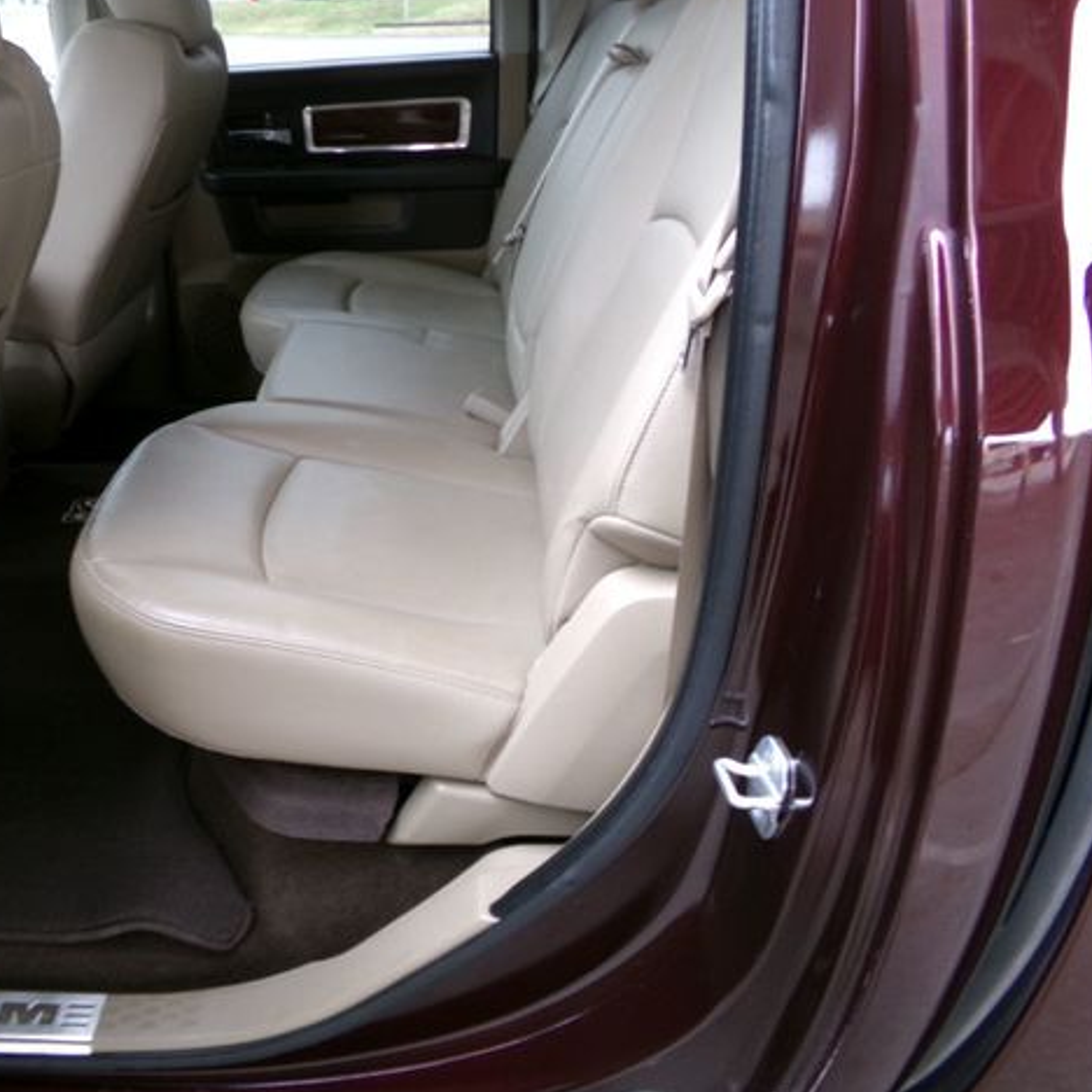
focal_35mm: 29
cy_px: 539
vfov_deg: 55.6
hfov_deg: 54.7
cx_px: 378
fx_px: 1035
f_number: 3.7
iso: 200
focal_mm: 4.3
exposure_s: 1/17
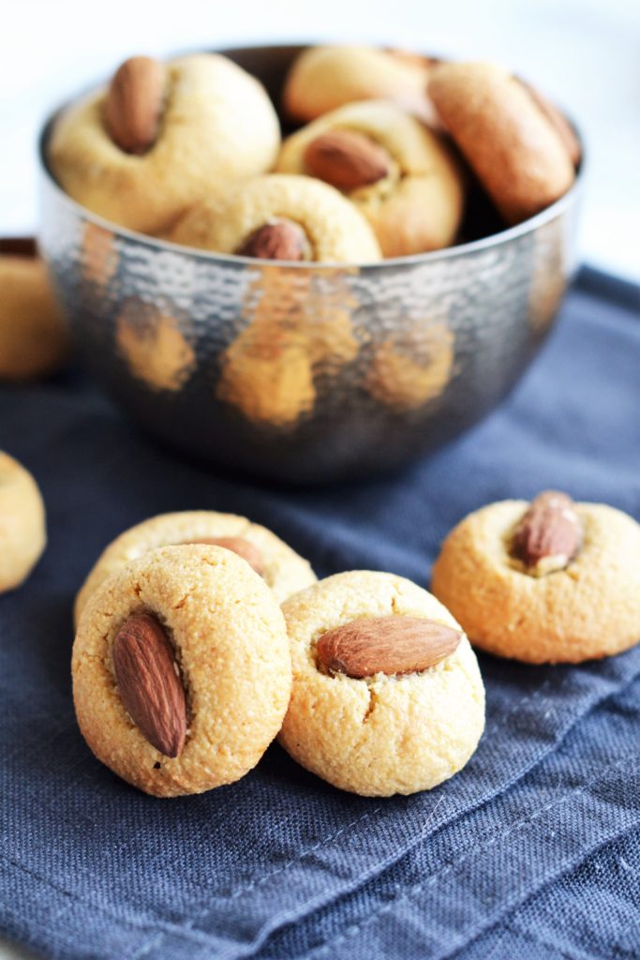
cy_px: 480
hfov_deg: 18.2
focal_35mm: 75
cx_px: 320
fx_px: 1999
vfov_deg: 27.0
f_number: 4
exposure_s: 1/60
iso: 400
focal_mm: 50
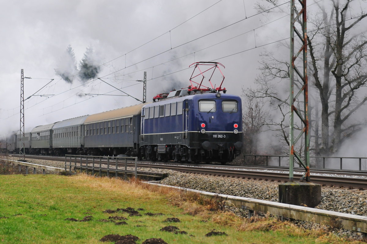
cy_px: 122
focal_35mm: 105
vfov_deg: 13.0
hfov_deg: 19.5
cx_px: 184
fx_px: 1069
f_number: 4.5
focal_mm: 70
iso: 800
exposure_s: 1/640
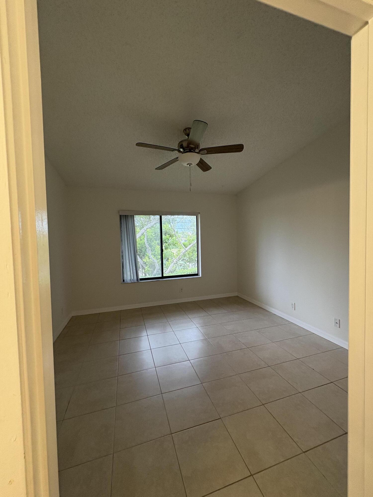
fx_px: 201
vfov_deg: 102.1
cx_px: 186
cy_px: 248
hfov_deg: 85.7
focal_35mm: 14
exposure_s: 1/120
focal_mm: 2.22
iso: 200
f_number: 2.2
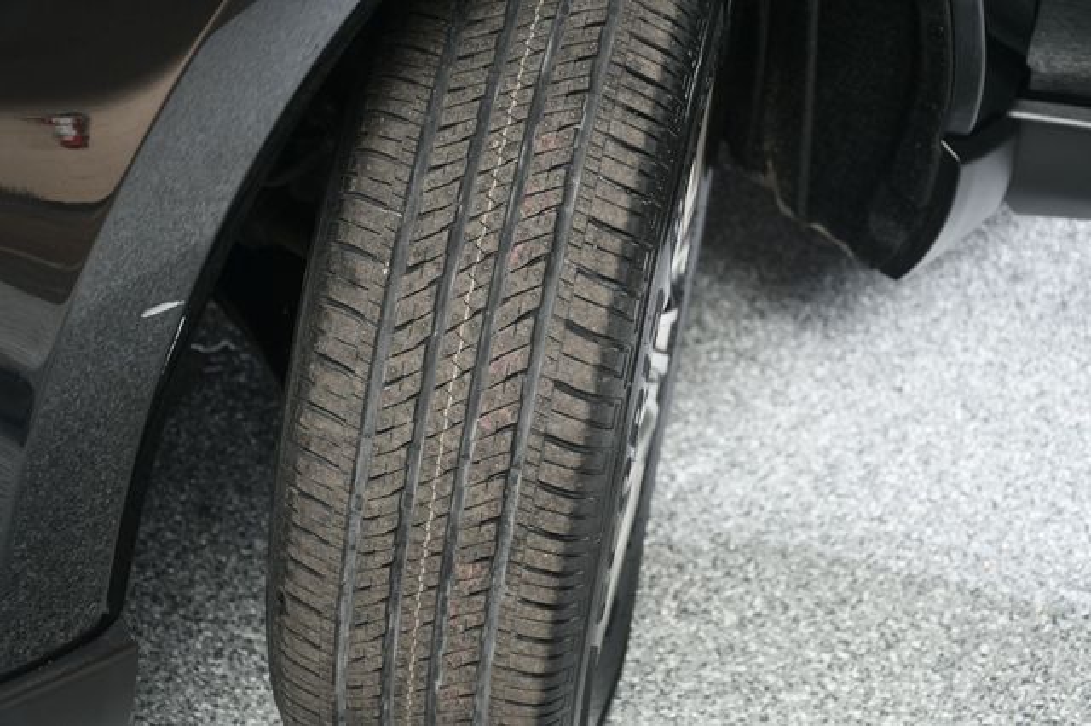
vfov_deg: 18.9
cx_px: 546
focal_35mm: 72
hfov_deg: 28.1
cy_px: 363
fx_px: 2181
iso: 100
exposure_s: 1/160
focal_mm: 48
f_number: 4.5
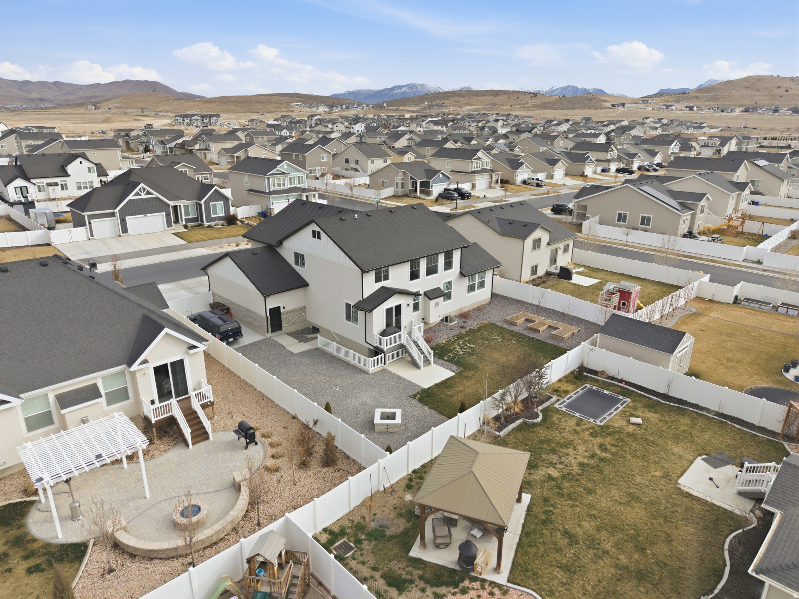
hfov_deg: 71.6
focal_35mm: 24
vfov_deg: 56.8
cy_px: 300
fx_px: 554
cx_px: 400
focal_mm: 8.7
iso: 200
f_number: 1.8
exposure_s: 1/4000
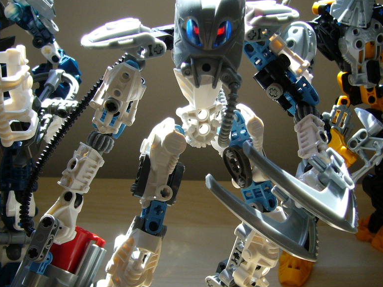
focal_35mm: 58
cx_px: 192
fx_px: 642
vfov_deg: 25.2
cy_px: 165
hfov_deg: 33.2
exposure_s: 1/250
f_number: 2.8
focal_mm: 5.8
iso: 100
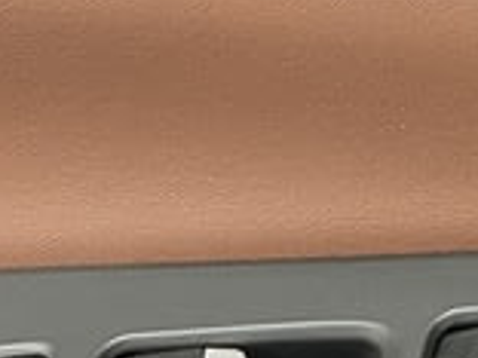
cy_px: -109
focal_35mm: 150
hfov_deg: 12.0
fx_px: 2071
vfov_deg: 9.7
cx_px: 901
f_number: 1.6
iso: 500
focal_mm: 4.2
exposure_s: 1/33
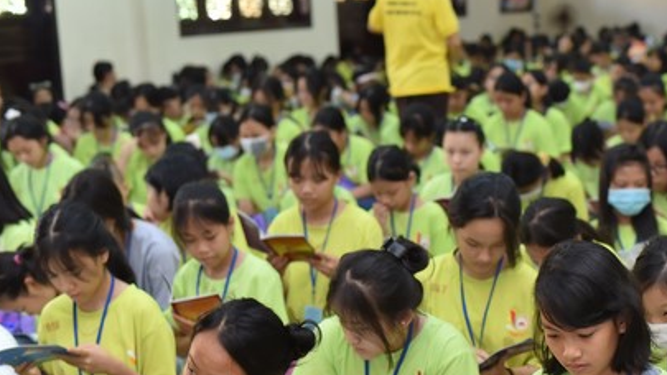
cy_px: 337
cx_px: 524
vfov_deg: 14.3
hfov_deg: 24.9
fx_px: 1486
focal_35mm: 84
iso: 1000
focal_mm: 50
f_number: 3.2
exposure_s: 1/125
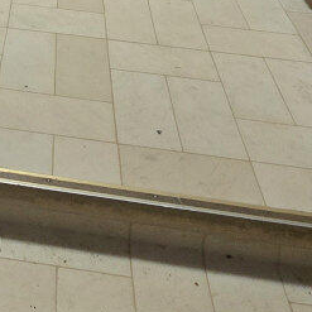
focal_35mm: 62
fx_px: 632
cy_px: -217
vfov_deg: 21.0
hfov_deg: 26.0
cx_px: -16
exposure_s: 1/60.2
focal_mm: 2.2
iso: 400
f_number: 2.2
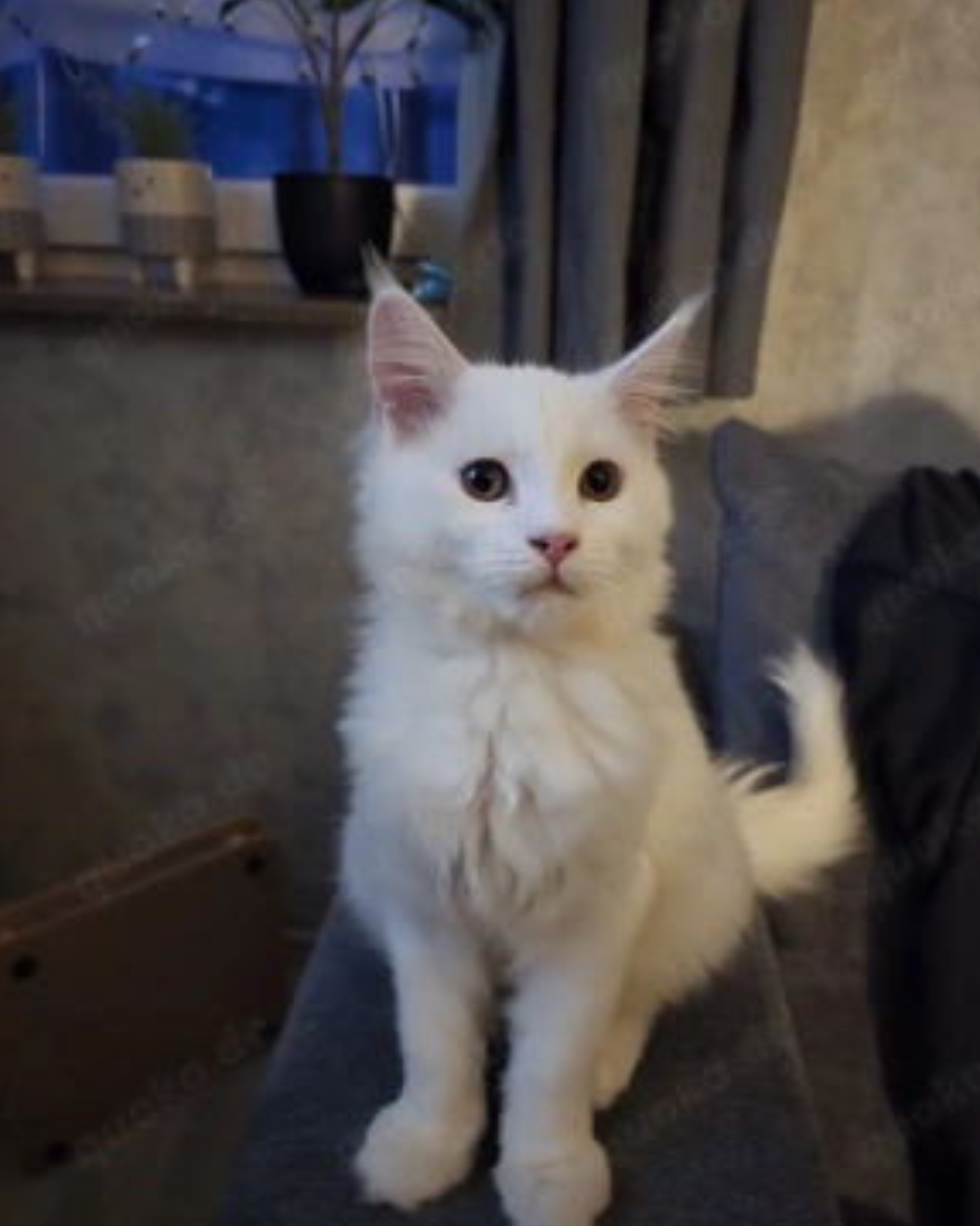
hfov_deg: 56.8
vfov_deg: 68.1
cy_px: 594
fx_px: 907
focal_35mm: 25
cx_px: 505
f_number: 1.7
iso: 2500
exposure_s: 1/33.4
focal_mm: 6.3
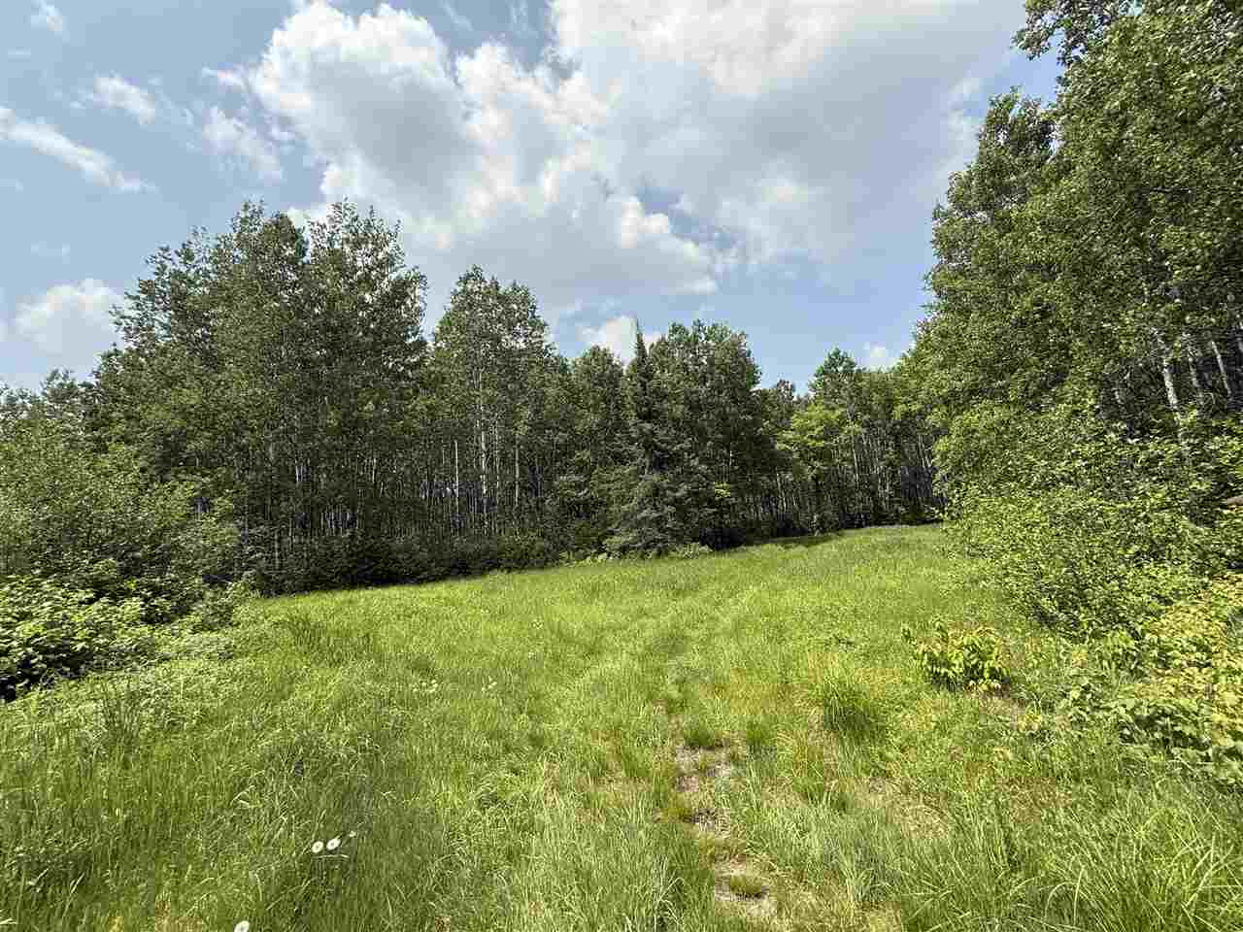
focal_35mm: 14
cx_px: 622
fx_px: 503
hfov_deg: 102.1
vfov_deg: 85.7
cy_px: 466
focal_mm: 2.22
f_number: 2.2
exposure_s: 1/1431
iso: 50
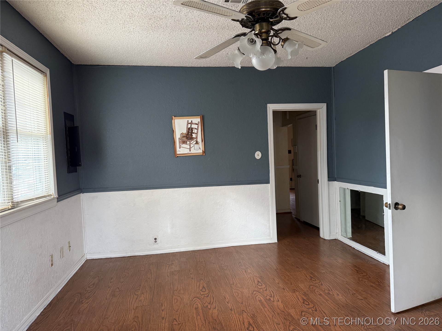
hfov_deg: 71.6
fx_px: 306
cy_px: 166
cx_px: 221
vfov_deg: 56.8
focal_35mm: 24
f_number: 1.78
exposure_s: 1/100
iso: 200
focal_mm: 6.76
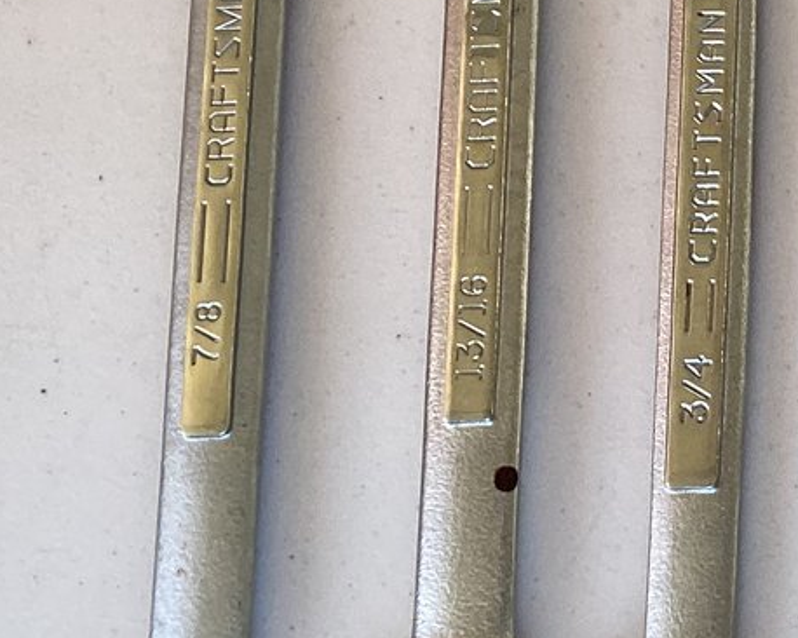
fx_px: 2361
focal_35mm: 100
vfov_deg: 15.3
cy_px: 98
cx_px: 1142
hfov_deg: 17.5
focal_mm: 3.3
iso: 50
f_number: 2.4
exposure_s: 1/120
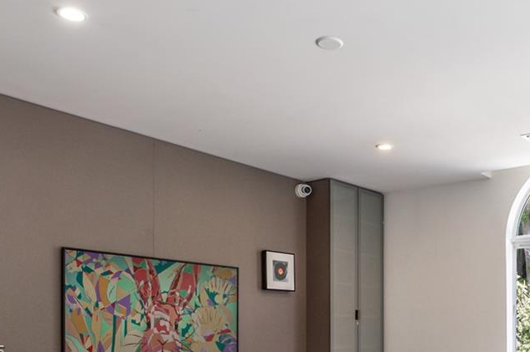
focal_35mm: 43
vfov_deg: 29.1
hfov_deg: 43.8
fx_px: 633
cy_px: 354
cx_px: 407
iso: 200
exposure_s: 1/15
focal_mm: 17
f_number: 8
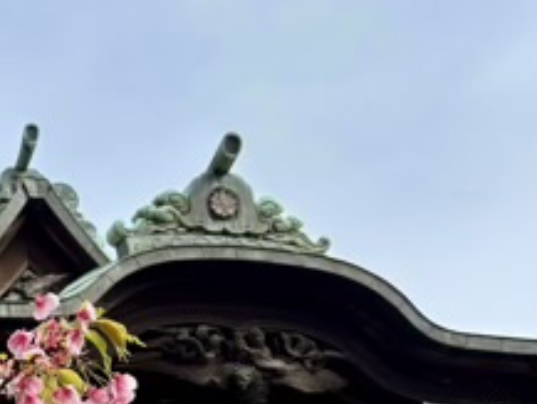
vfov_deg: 16.6
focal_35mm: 84
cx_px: -166
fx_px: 1304
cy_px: 524
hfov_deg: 21.1
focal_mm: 5.96
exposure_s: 1/2151
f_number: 1.6
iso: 50
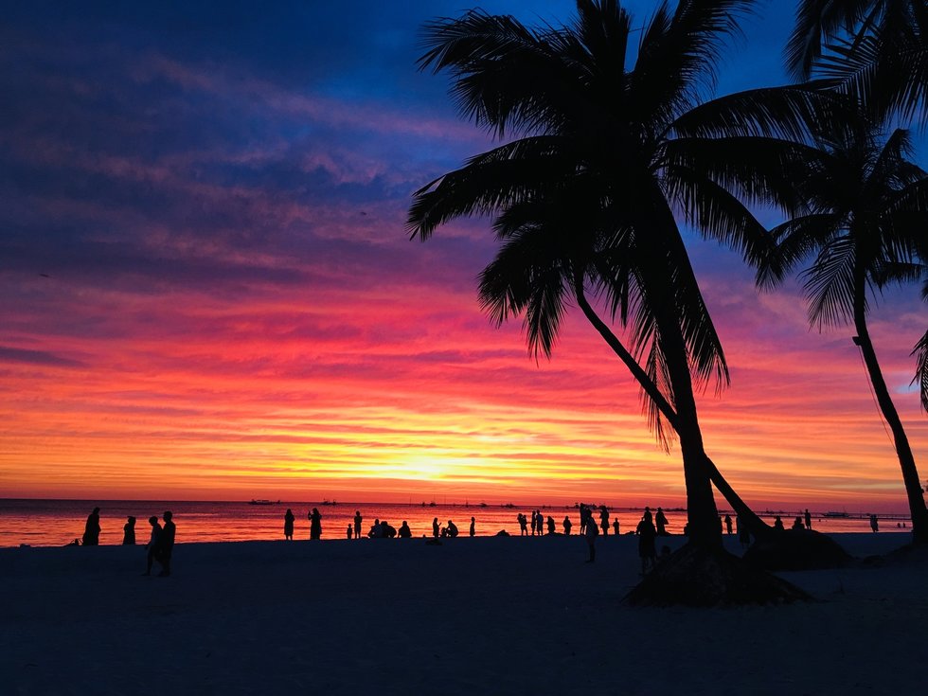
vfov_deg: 48.2
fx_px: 777
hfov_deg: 61.7
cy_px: 348
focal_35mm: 29
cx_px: 464
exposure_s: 1/15
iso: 40
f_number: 2.2
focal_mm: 4.15
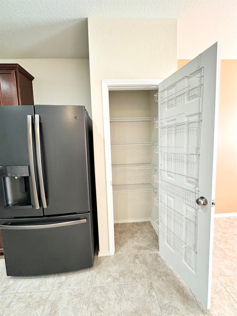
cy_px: 158
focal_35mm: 14
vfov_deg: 102.1
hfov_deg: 85.7
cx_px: 118
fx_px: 128
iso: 200
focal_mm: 2.22
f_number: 2.2
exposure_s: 1/60
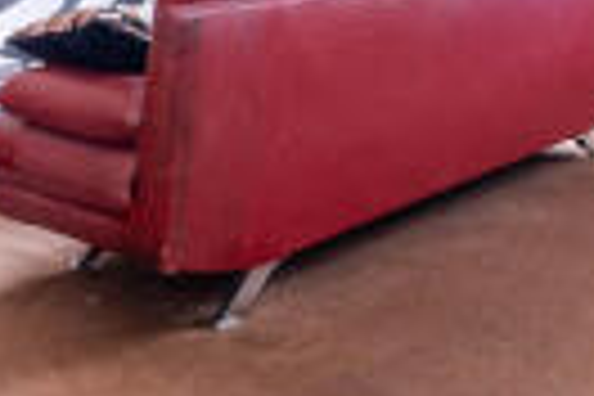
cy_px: -61
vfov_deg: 23.2
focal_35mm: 54
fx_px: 891
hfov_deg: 34.7
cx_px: 542
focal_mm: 10
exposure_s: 1/15
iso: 500
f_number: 6.4
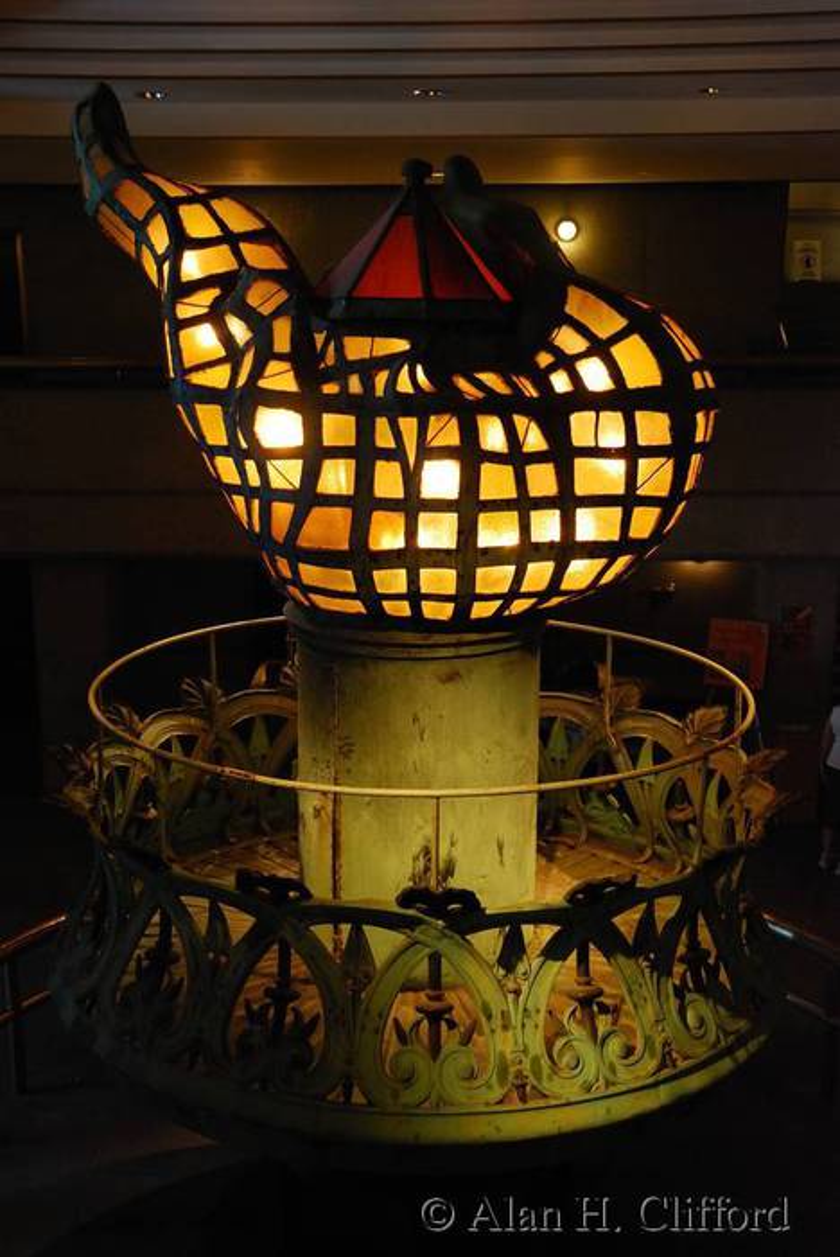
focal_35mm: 40
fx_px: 1415
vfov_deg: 47.9
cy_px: 628
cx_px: 420
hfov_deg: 33.1
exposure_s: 1/30
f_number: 4
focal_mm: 27
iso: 720
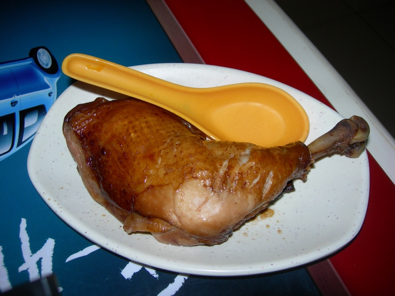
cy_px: 148
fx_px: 434
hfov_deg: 49.0
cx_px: 198
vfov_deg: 37.7
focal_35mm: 38
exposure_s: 1/60.1
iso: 50
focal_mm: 7.8
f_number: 2.8
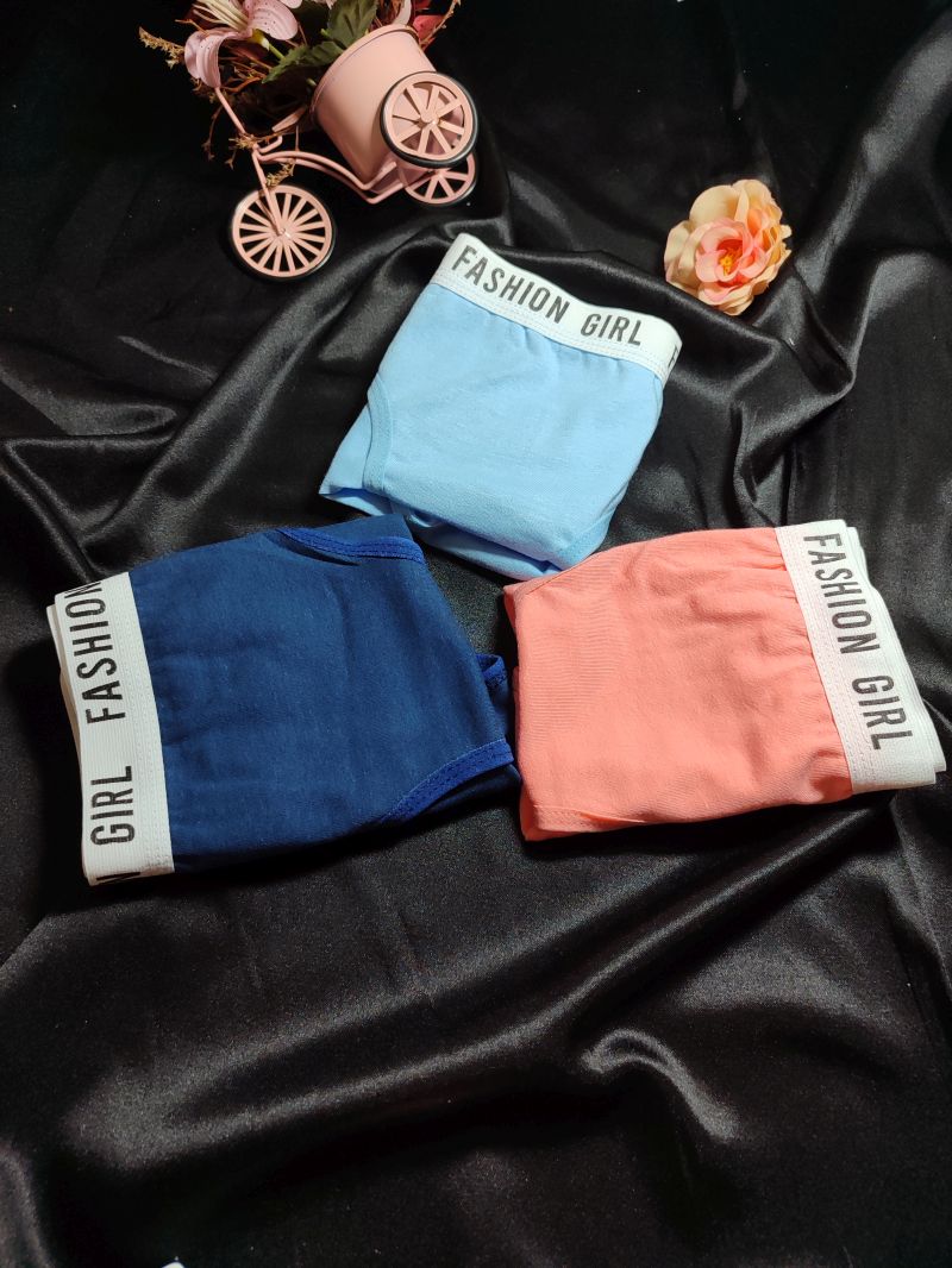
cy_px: 634
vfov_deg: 69.4
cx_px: 476
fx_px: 916
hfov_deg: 54.9
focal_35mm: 25
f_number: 1.89
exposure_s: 1/50
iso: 161
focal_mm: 5.95
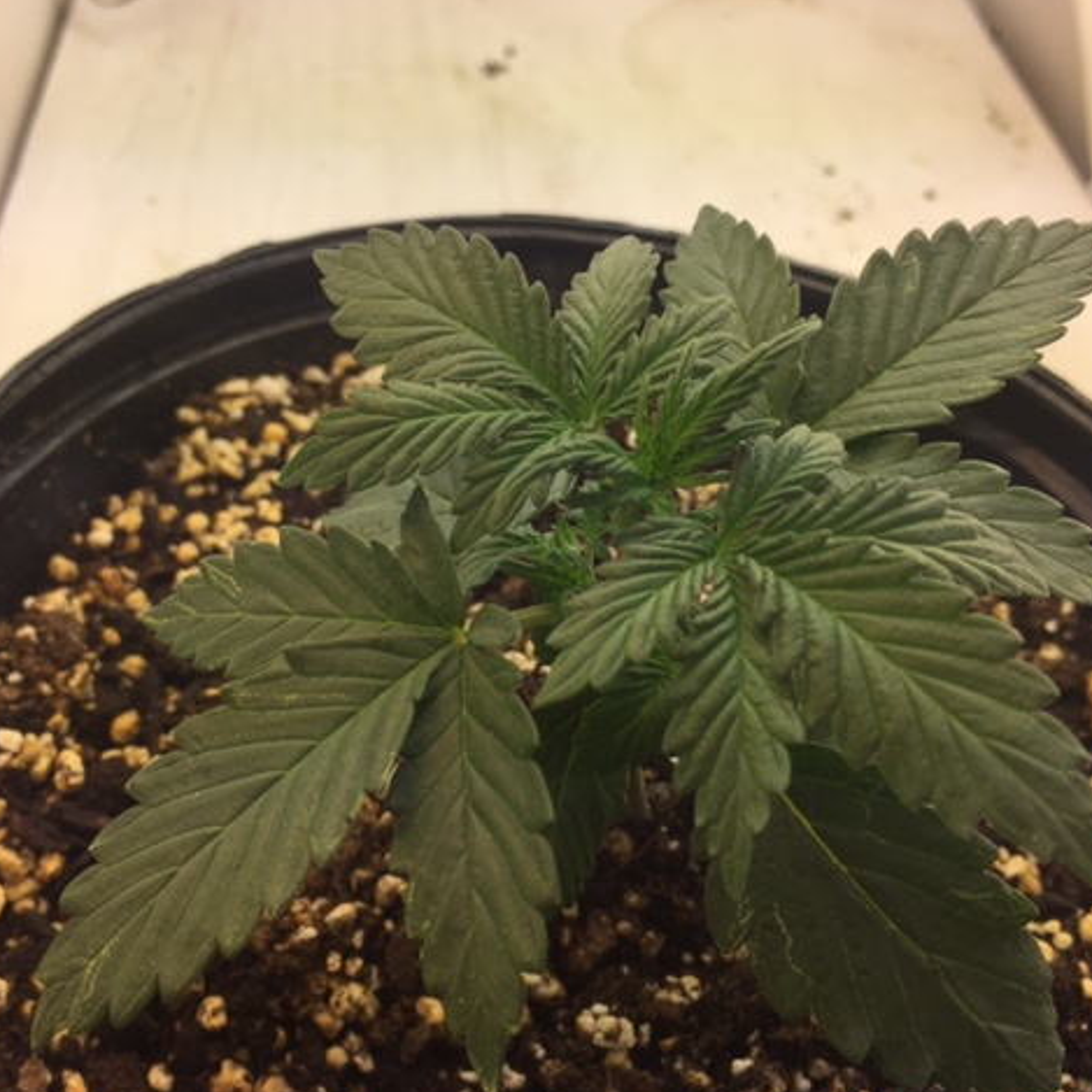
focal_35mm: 35
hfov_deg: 47.2
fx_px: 1249
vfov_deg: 47.2
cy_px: 547
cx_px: 531
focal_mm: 4.15
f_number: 2.2
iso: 32
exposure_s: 1/1130
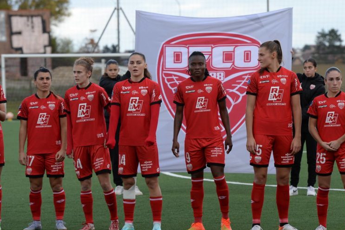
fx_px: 2319
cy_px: 114
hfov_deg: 8.5
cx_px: 193
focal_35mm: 242
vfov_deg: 5.7
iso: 800
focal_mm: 175
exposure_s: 1/800
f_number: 6.3
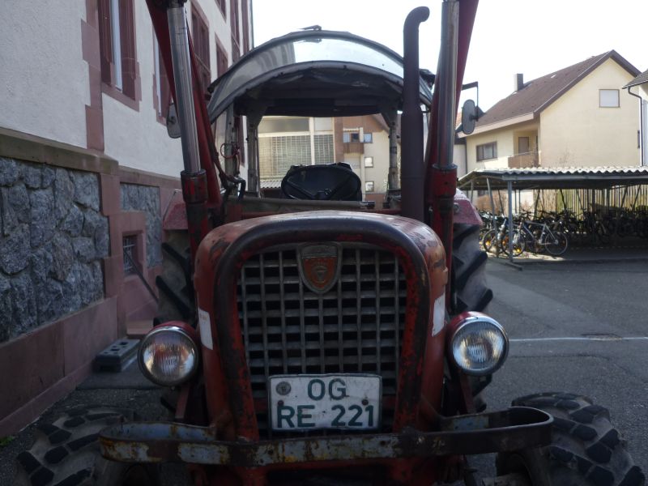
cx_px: 324
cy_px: 243
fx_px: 618
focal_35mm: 33
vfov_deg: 42.9
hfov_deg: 55.4
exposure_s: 1/400
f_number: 2.8
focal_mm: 5.5
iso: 80
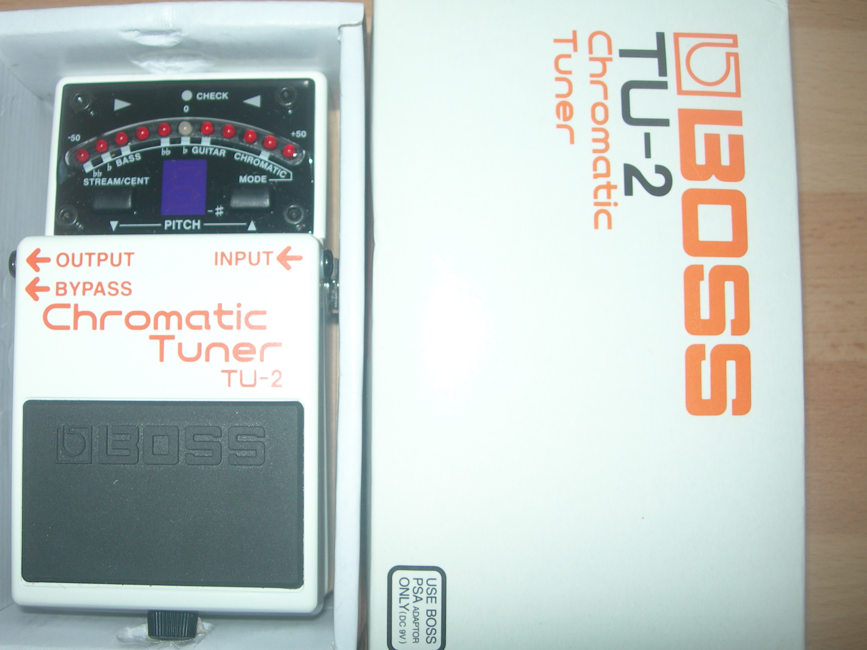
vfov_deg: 32.9
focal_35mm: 44
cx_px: 376
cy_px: 320
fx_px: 1102
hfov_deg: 42.9
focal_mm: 7.8
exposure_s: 1/60.1
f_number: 2.8
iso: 50
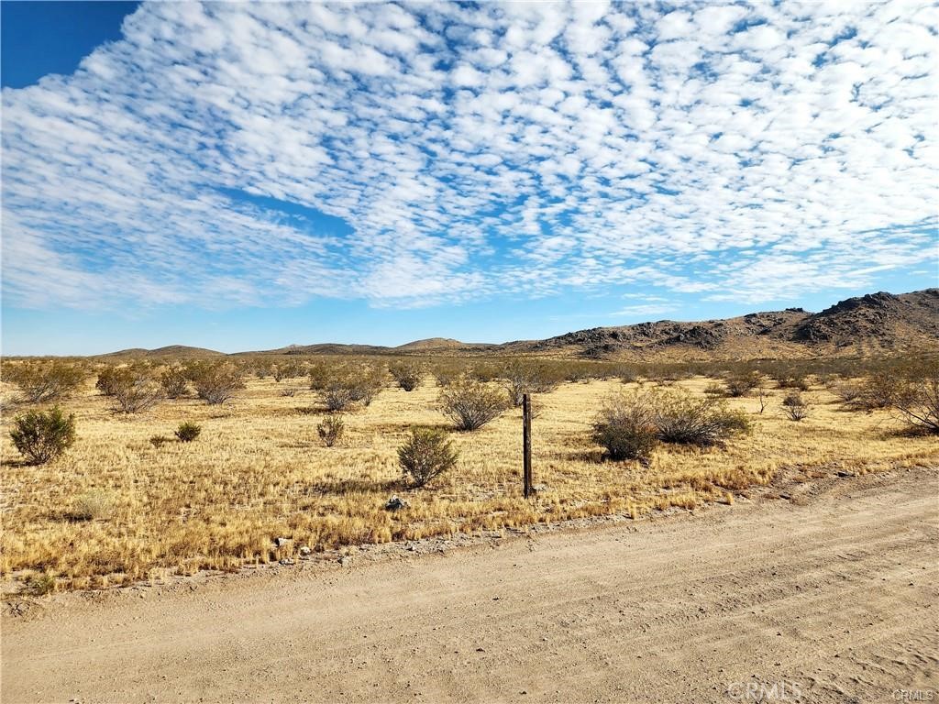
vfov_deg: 58.9
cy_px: 352
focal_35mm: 23
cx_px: 470
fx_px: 624
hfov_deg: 73.9
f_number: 1.8
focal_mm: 6.4
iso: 12
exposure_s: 1/1667
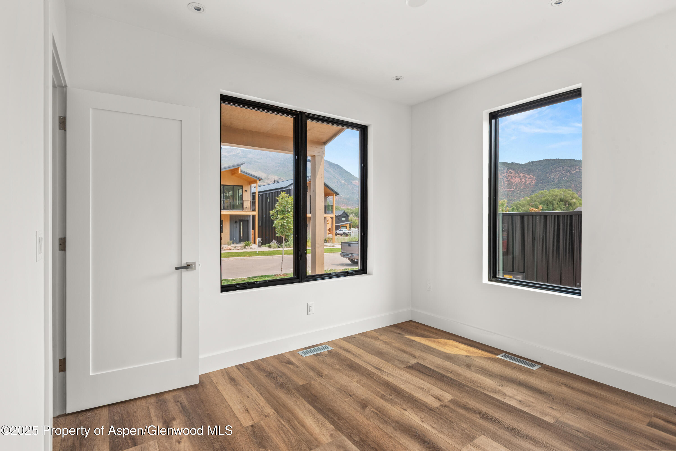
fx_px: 357
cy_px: 226
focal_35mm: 19
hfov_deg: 86.9
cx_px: 338
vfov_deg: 64.6
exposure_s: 1/8
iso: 400
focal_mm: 19
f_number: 11
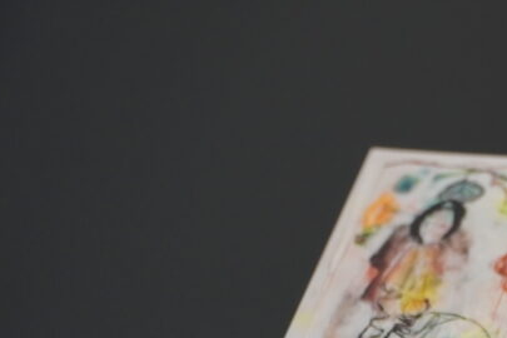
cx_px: 621
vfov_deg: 6.7
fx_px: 2887
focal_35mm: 205
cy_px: 365
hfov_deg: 9.9
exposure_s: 1/100
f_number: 4
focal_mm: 54
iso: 320
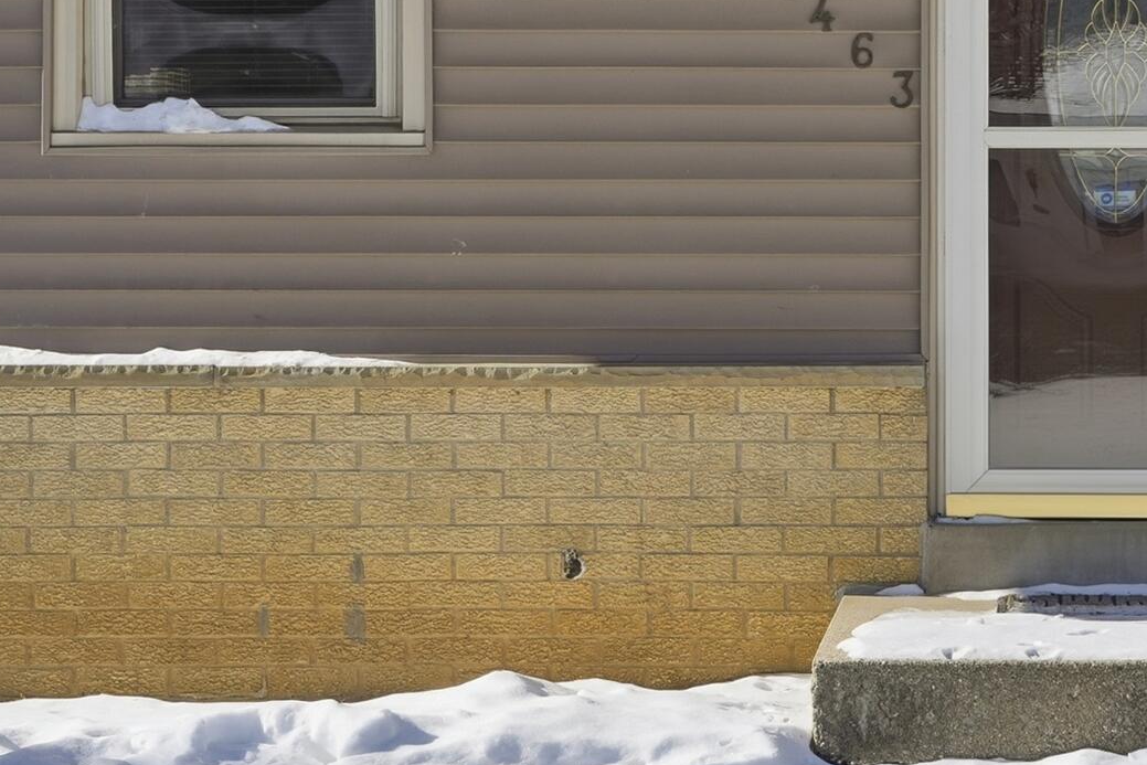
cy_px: -51
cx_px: 1038
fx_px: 3218
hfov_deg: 19.8
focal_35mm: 101
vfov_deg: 13.3
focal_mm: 35
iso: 100
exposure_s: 1/4000
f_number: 8
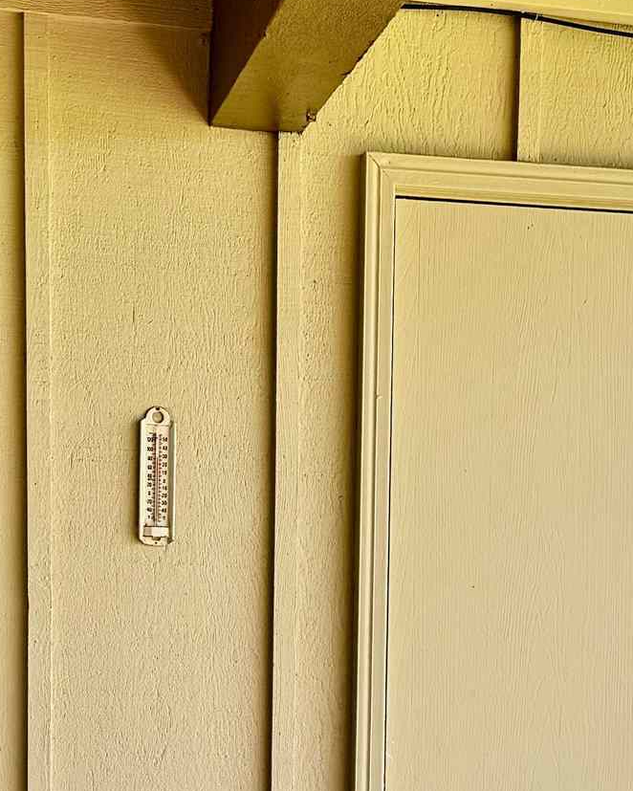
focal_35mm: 87
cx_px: 421
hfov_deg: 17.6
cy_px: 797
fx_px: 2037
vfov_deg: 21.2
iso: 80
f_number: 1.78
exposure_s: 1/567
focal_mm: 6.76
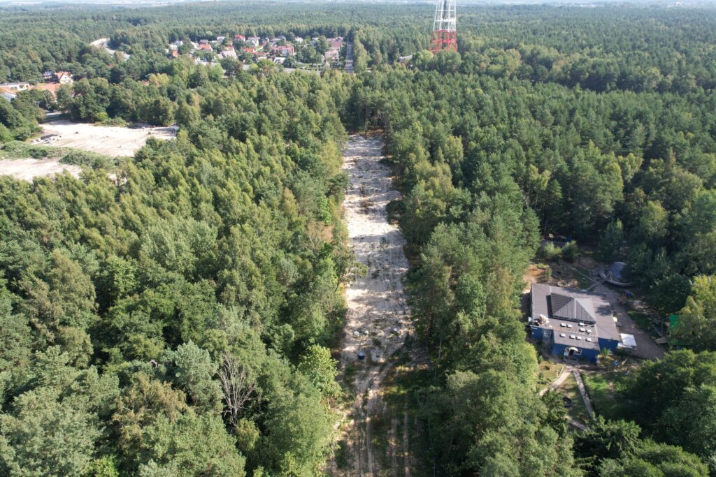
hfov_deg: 78.6
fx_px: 438
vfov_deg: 57.2
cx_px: 358
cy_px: 238
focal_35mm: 22
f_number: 2.8
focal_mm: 8.38
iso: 100
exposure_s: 1/500
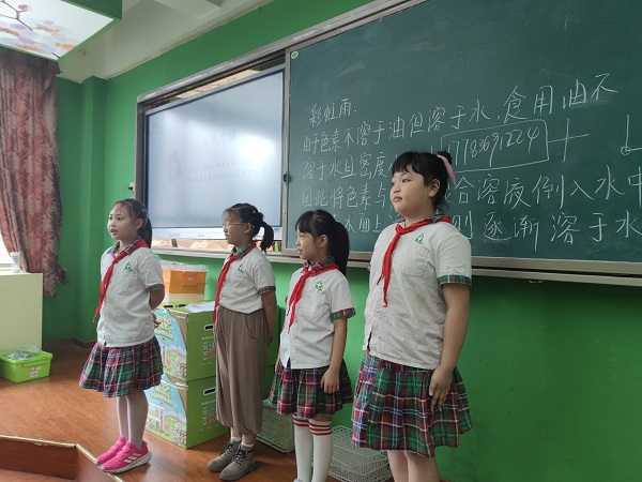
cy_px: 241
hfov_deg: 71.6
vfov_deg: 56.8
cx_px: 321
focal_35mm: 24
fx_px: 445
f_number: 1.69
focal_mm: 6.72
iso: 73
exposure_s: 1/100
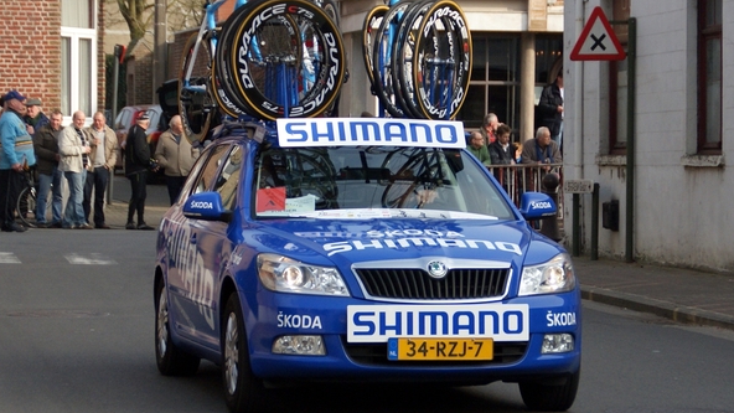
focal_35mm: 88
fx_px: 1704
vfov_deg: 13.8
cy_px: 169
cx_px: 368
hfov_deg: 24.3
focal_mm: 55
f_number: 5
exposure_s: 1/1000
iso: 200
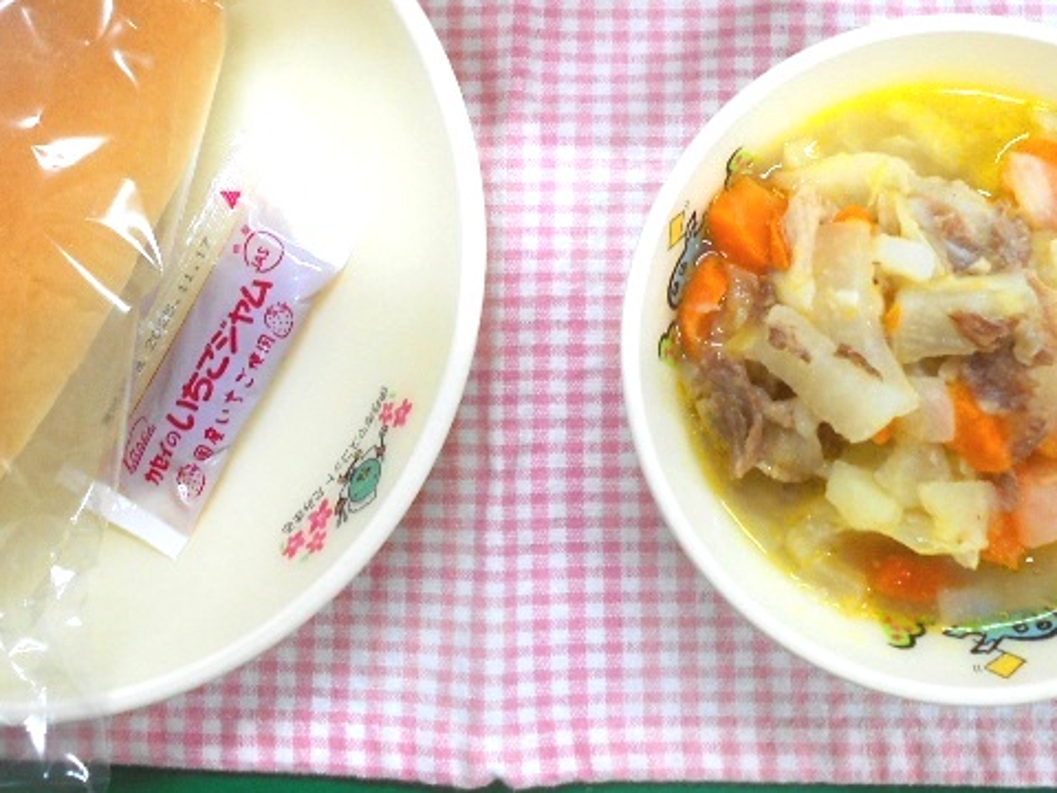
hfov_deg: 38.2
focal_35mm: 50
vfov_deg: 28.4
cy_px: 143
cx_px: 520
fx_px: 1527
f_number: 3.4
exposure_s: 1/30
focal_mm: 5.1
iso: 80
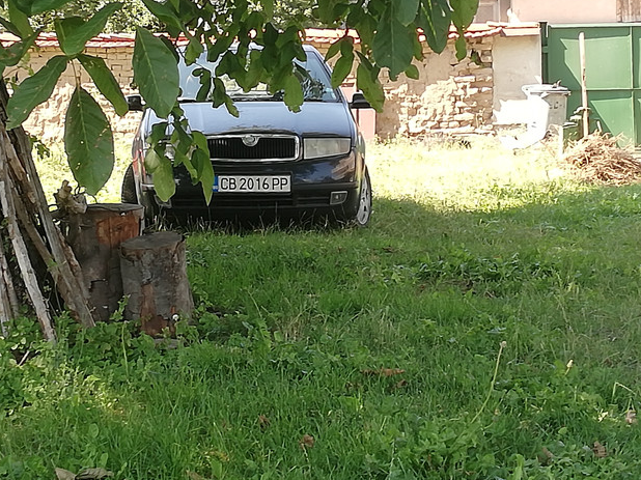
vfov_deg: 15.5
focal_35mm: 95
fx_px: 1758
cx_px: 322
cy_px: 109
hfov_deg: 20.7
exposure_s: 1/131
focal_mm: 3.81
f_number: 2.2
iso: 50
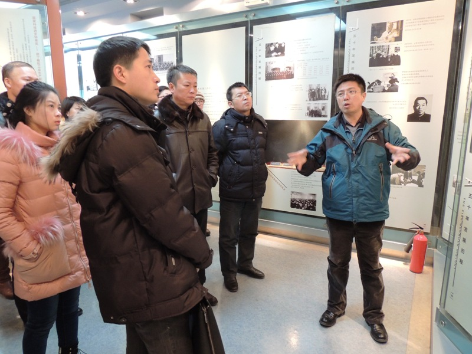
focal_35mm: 24
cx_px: 236
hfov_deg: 71.6
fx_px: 327
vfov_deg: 56.8
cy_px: 177
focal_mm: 4.3
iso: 400
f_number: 3
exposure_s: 1/10
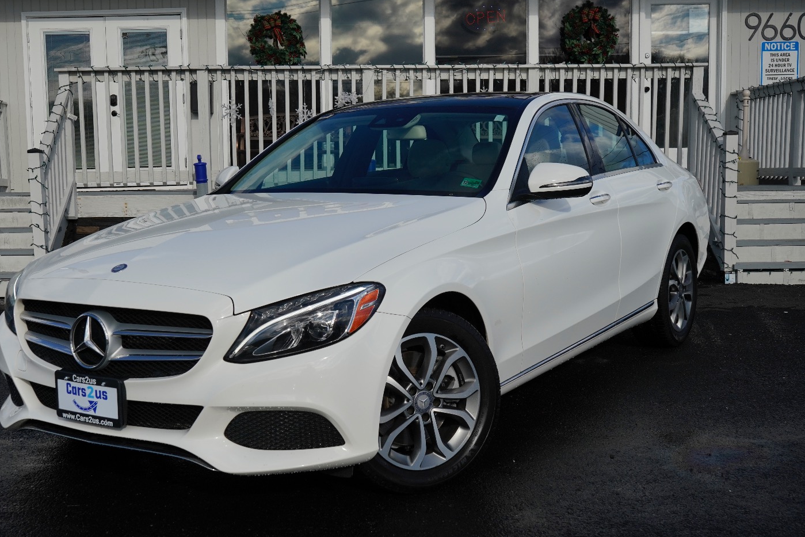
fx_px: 984
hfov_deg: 44.4
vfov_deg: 30.5
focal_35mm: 44
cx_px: 365
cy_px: 284
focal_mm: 38
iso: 400
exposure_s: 1/2000
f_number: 8
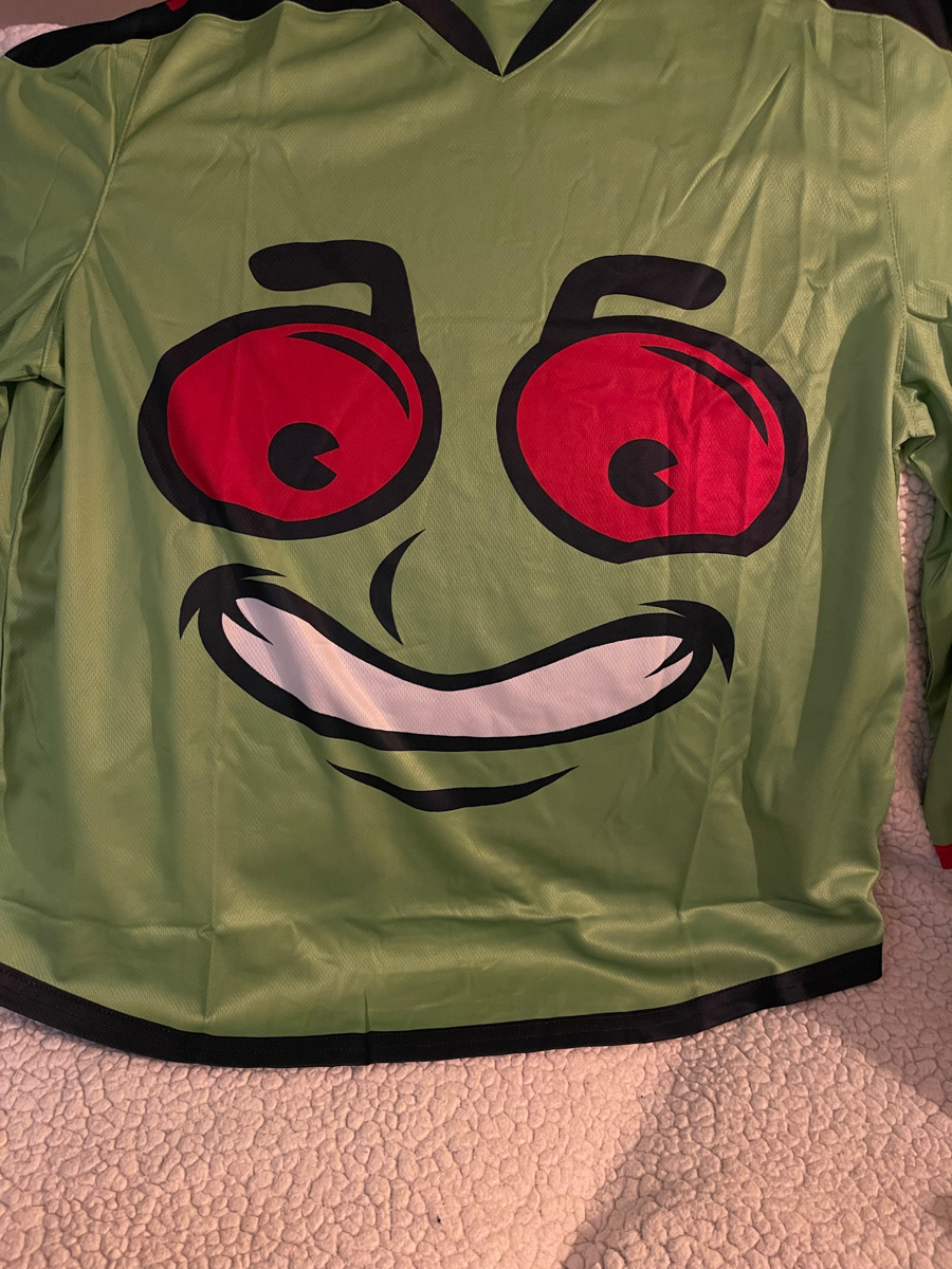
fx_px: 917
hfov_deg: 54.9
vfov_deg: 69.4
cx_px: 476
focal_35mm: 25
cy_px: 634
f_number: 1.6
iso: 800
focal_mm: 5.1
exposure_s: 1/30
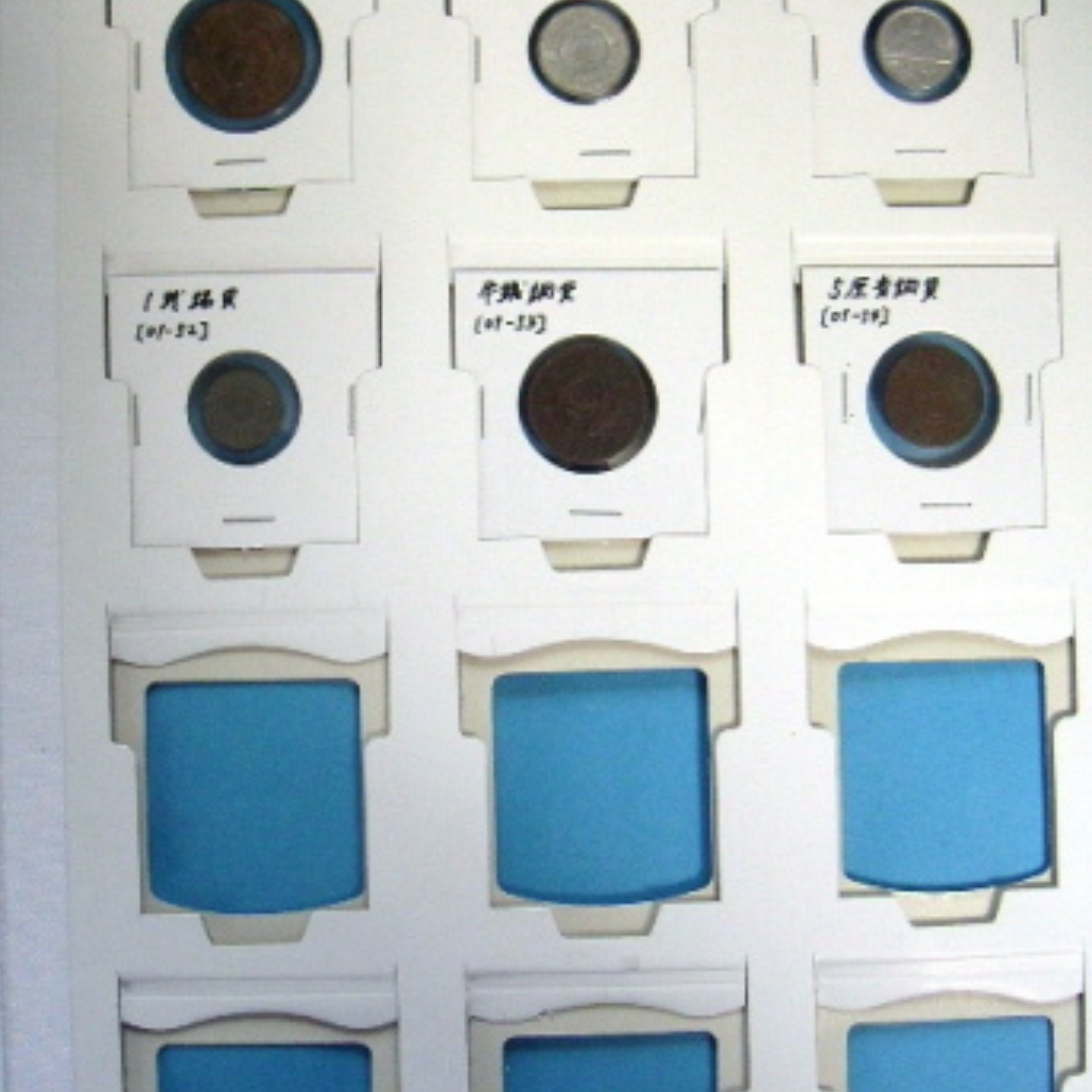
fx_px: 1749
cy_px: 573
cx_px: 546
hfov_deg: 34.7
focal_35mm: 49
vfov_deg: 34.7
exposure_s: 1/30
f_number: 2.8
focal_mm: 6
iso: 100
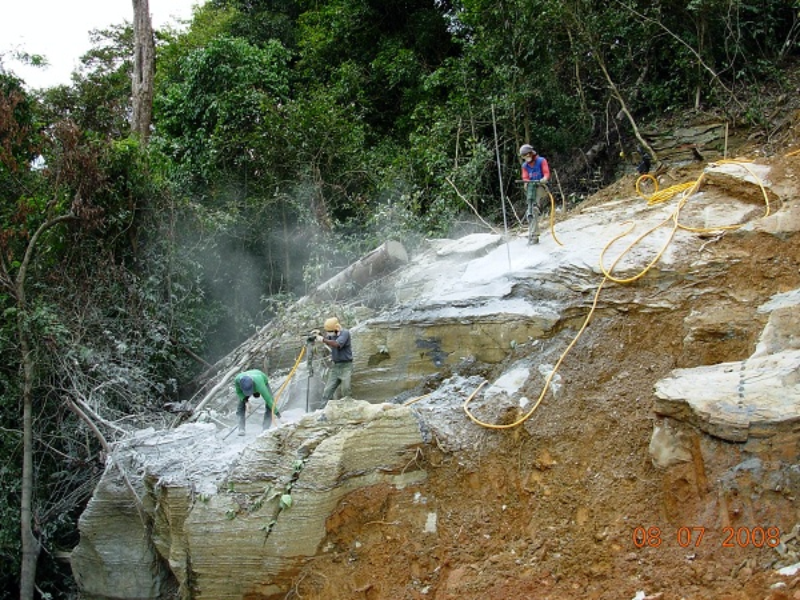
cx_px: 400
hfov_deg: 49.0
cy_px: 300
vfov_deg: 37.7
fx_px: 878
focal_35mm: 38
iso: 50
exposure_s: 1/313
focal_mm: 6.3
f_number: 2.9
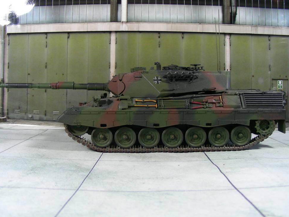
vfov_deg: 36.8
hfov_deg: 47.8
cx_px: 142
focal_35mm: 39
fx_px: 326
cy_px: 108
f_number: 3.5
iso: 50
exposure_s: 1/14
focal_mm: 6.3
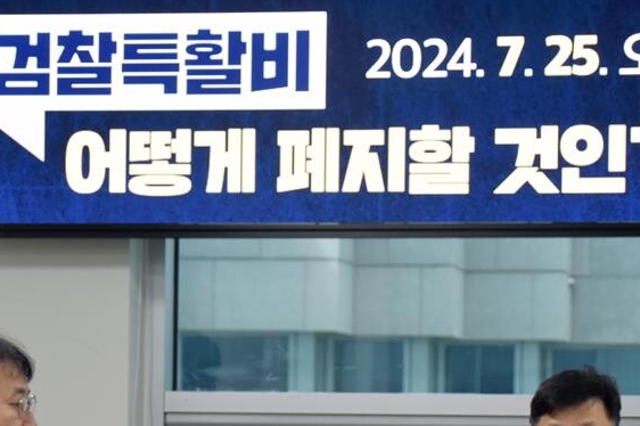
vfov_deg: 9.6
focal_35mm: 142
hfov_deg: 14.5
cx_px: 370
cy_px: 340
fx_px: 2523
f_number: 5
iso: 800
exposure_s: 1/100
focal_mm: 52
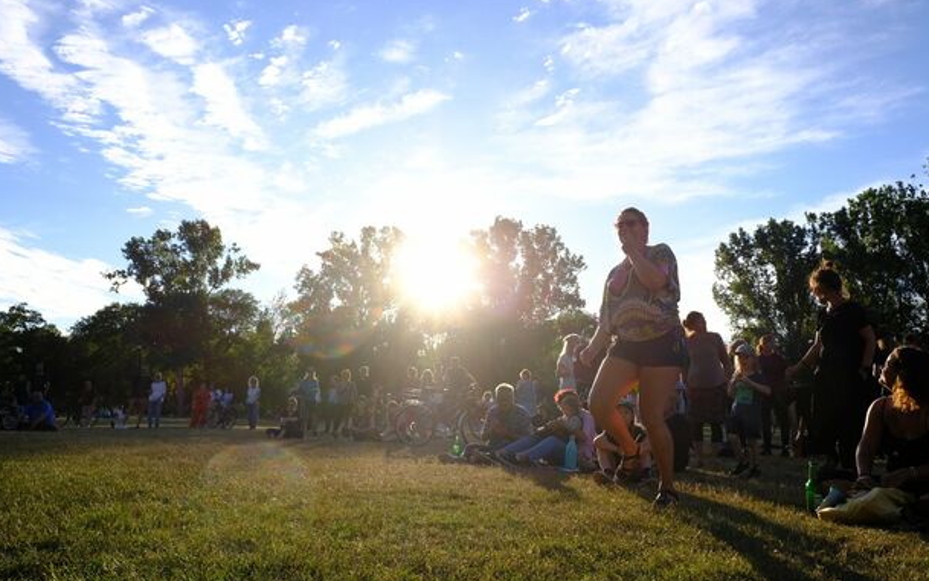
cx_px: 465
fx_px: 709
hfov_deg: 66.5
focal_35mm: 28
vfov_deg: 44.6
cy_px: 281
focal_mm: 18
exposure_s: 1/400
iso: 160
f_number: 5.6
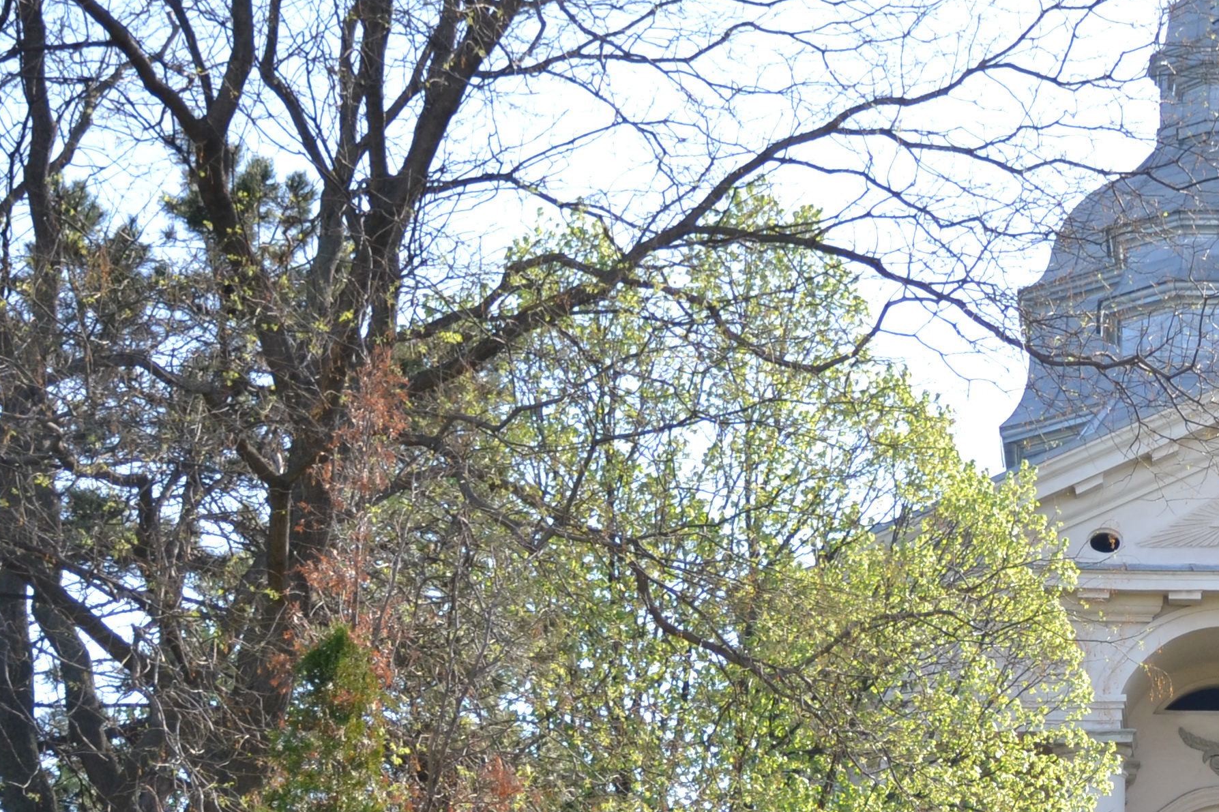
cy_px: 673
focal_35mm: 147
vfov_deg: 9.3
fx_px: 4977
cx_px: 1272
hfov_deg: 13.7
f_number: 4.2
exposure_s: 1/320
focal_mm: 38
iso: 200
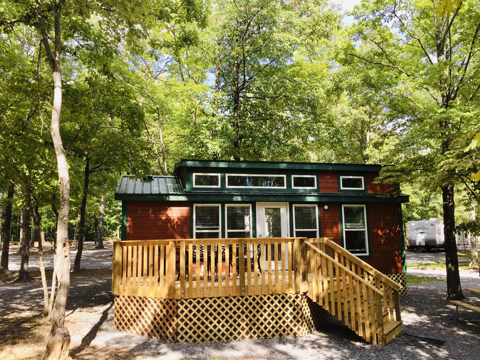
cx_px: 240
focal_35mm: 29
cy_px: 180
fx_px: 402
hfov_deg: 61.7
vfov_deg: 48.2
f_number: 2.2
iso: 32
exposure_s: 1/460
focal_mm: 4.15
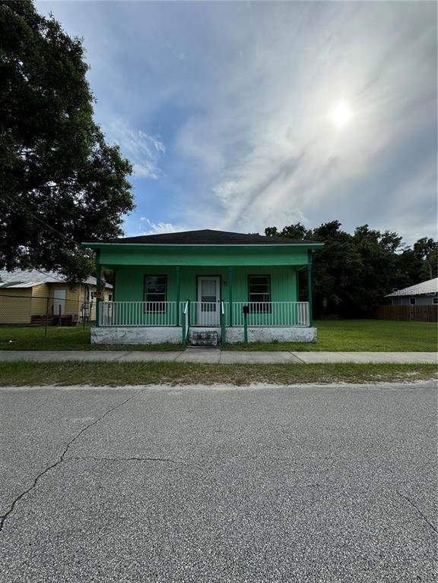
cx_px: 219
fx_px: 236
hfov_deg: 85.7
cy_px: 292
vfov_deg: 102.1
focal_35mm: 14
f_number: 2.2
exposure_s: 1/2273
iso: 50
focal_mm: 2.22
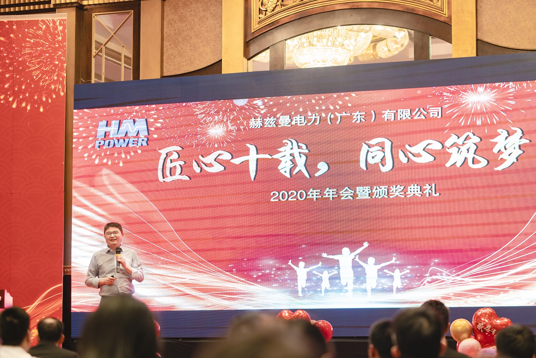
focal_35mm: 85
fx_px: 1265
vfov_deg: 16.1
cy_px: 179
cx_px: 268
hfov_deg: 23.9
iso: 800
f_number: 2.5
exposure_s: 1/125
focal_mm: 85
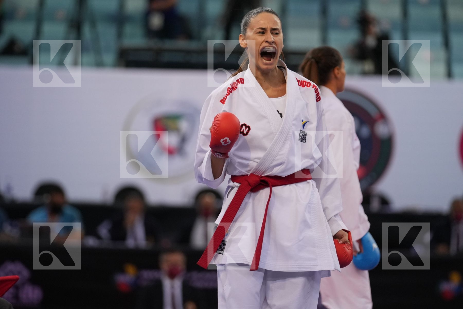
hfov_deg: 7.7
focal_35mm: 267
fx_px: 3434
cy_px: 154
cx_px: 232
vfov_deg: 5.1
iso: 1600
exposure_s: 1/1000
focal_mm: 178
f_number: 2.8
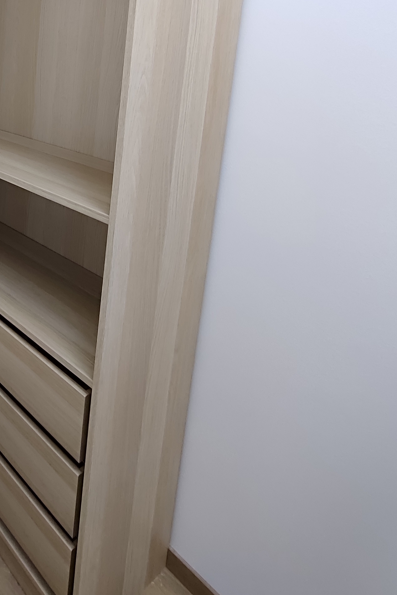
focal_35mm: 23
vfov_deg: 70.2
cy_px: 138
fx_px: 380
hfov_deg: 48.1
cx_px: 25
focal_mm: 1.66
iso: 167
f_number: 2.2
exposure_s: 1/50
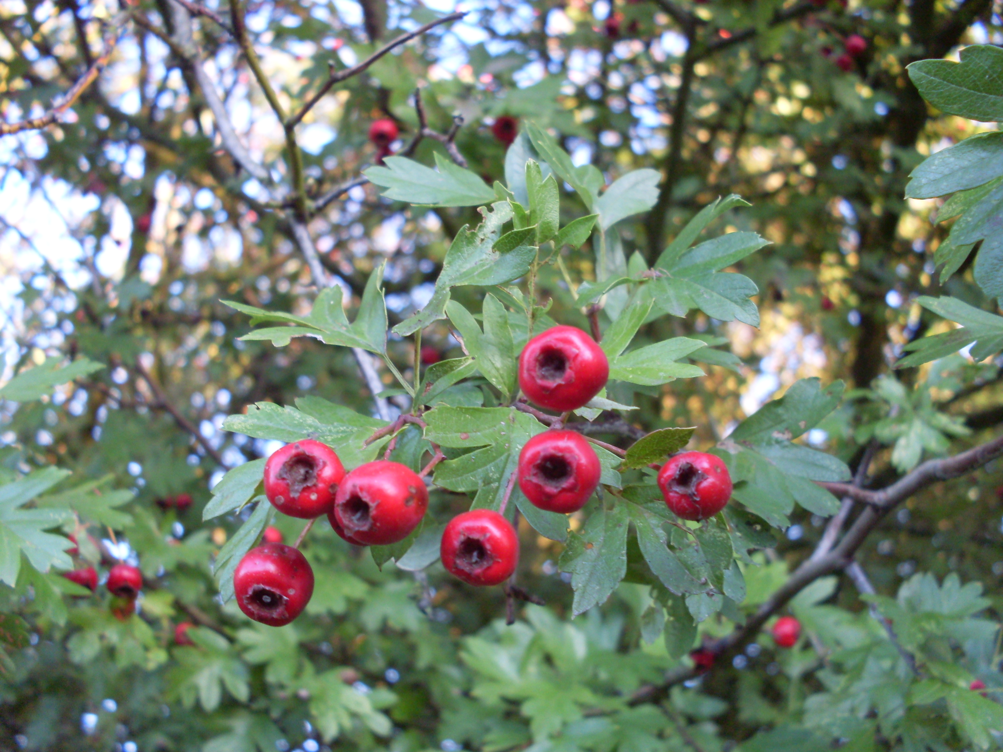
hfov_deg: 49.0
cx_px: 502
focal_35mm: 38
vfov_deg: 37.7
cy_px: 376
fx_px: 1101
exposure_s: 1/45
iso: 160
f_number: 2.8
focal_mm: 6.3
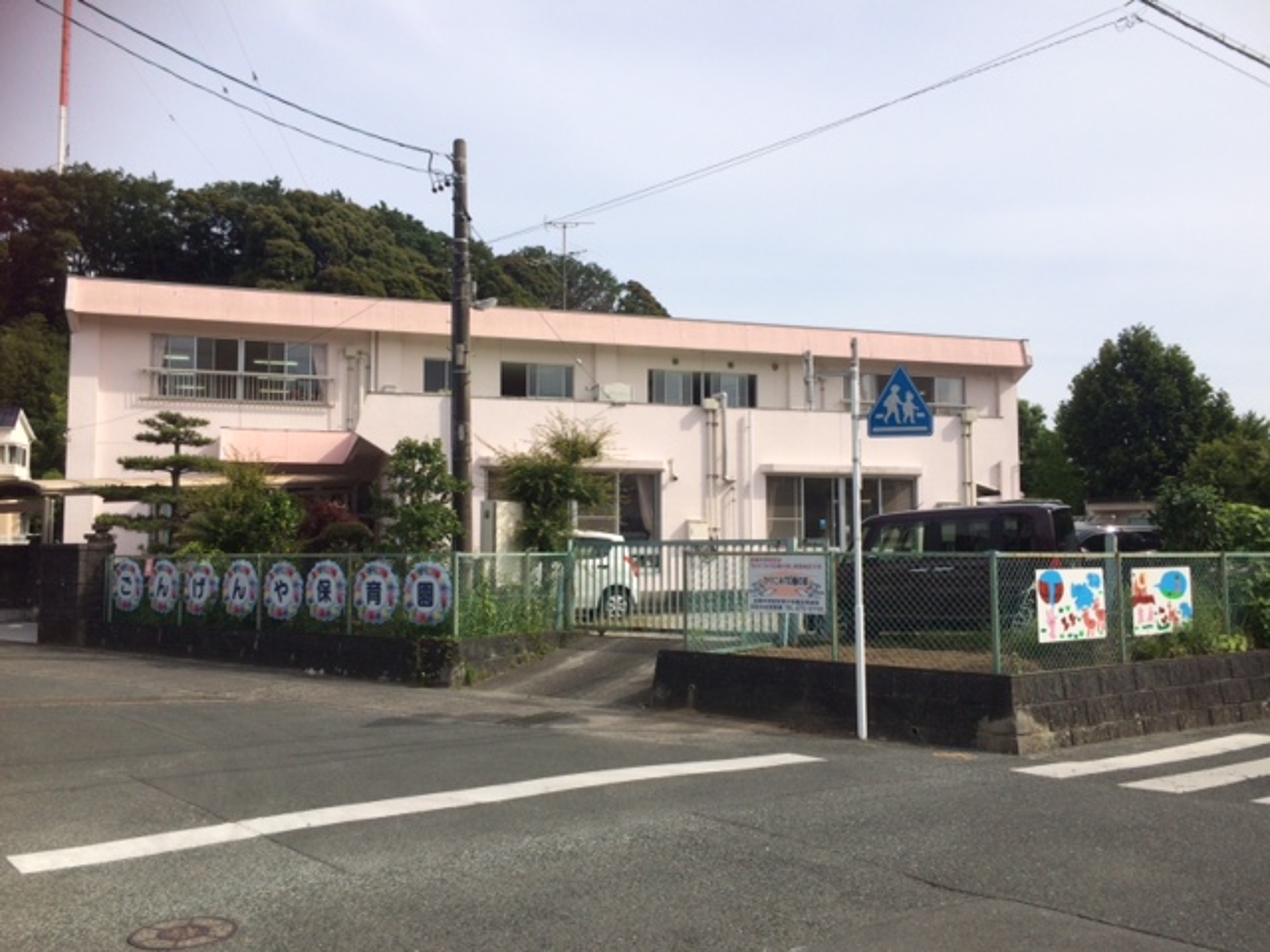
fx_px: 1064
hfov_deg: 61.7
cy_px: 476
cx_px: 635
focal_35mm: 29
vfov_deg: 48.2
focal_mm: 4.15
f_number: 2.2
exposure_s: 1/2564
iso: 32
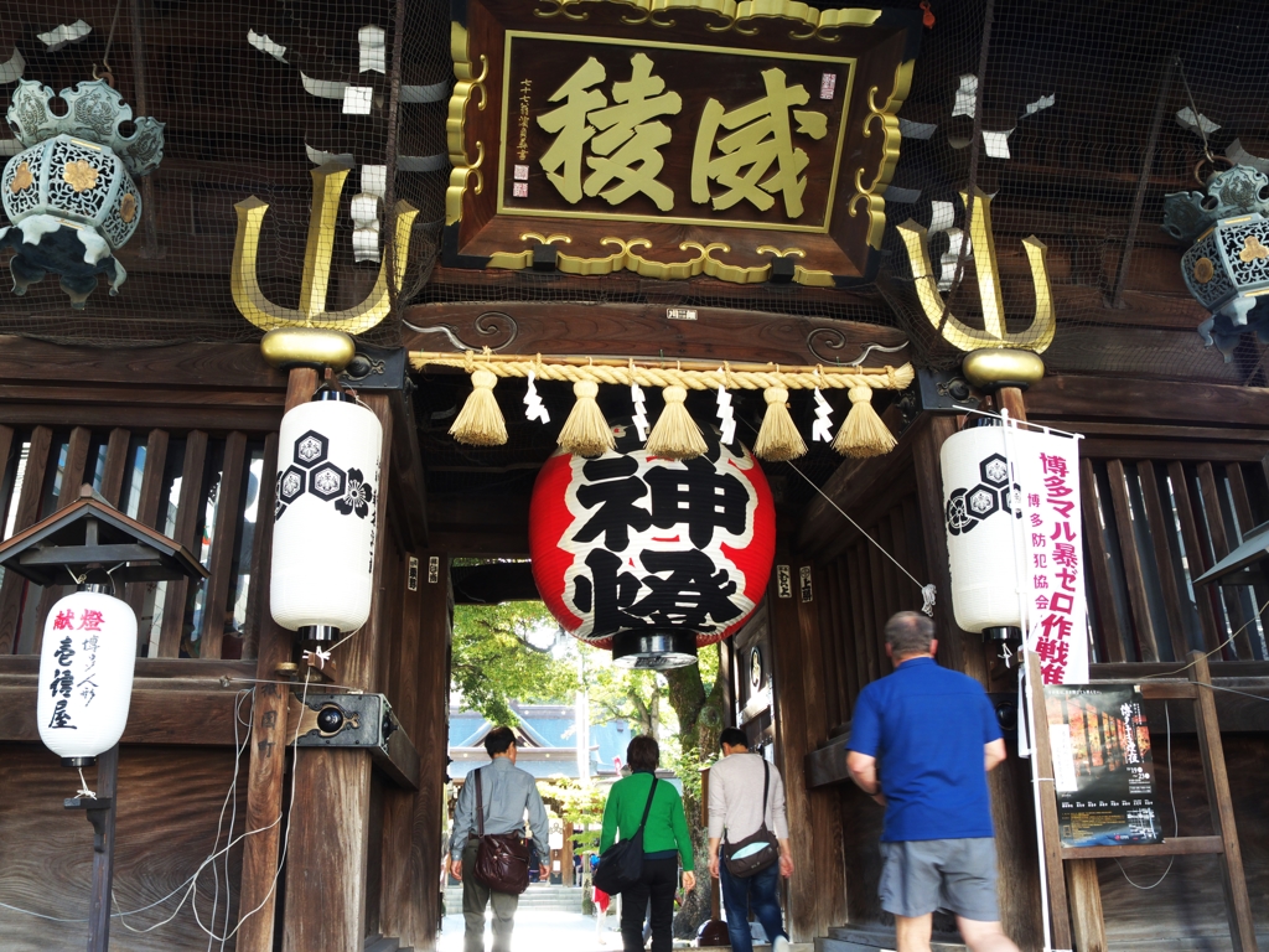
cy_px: 476
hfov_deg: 63.4
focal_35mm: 28
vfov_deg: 49.7
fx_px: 1026
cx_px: 634
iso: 100
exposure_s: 1/40
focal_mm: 6
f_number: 4
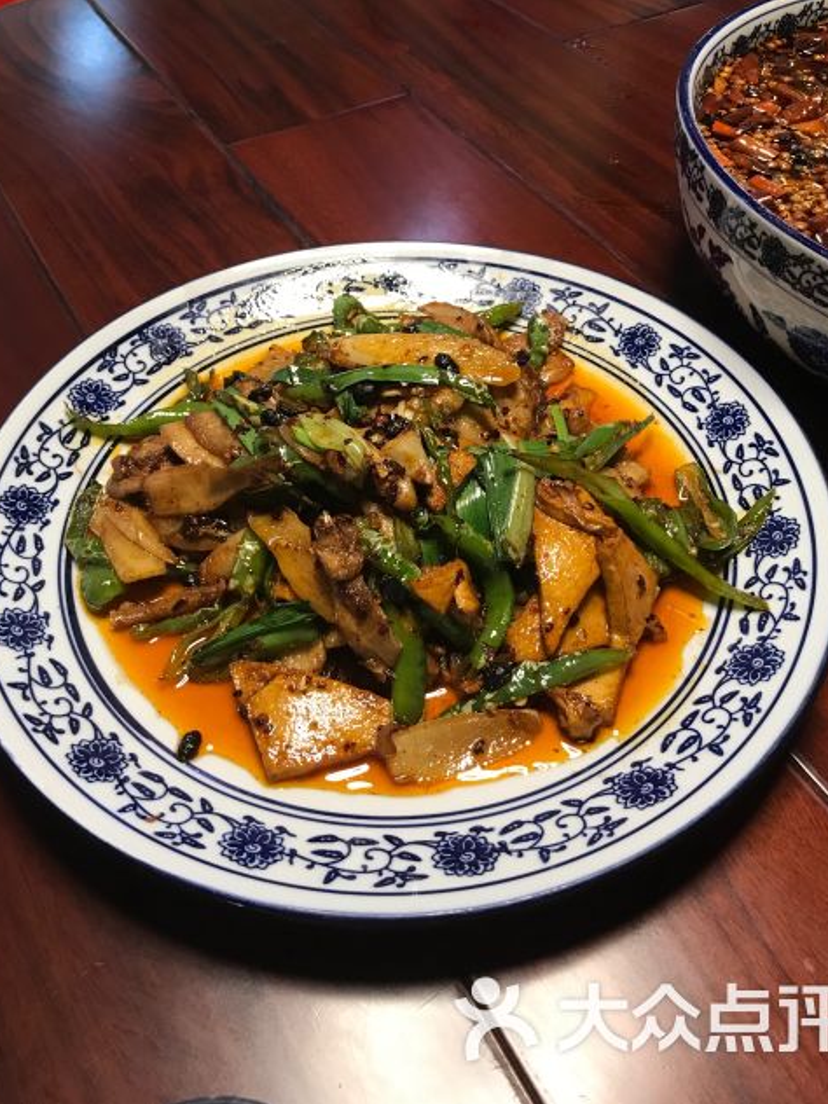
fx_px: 989
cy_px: 498
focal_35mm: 31
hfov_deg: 45.4
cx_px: 434
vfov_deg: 58.2
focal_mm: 3.99
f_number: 1.8
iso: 40
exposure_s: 1/25
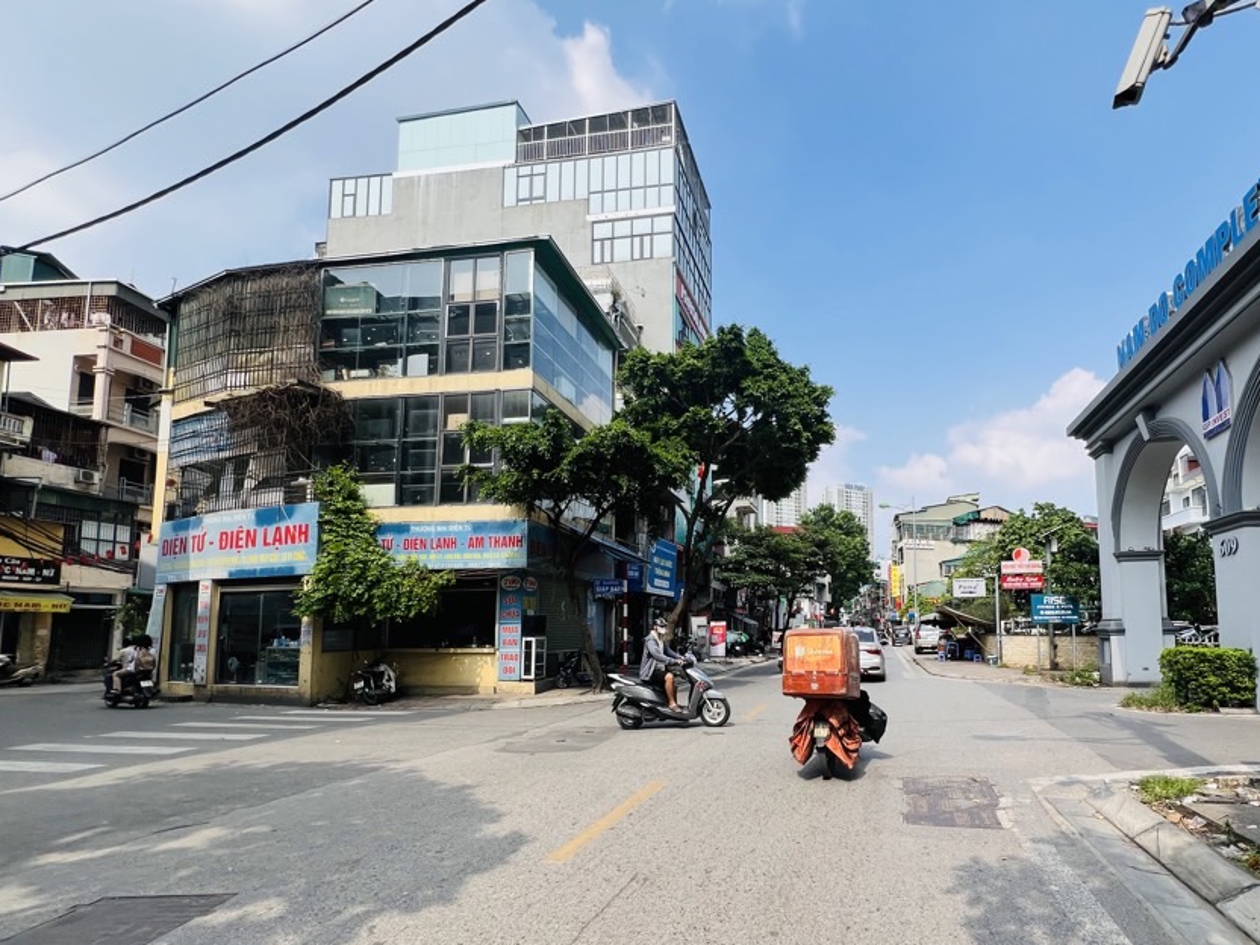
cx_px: 747
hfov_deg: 93.4
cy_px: 579
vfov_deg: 77.0
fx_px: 582
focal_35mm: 16
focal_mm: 1.57
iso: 32
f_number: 1.8
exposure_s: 1/896
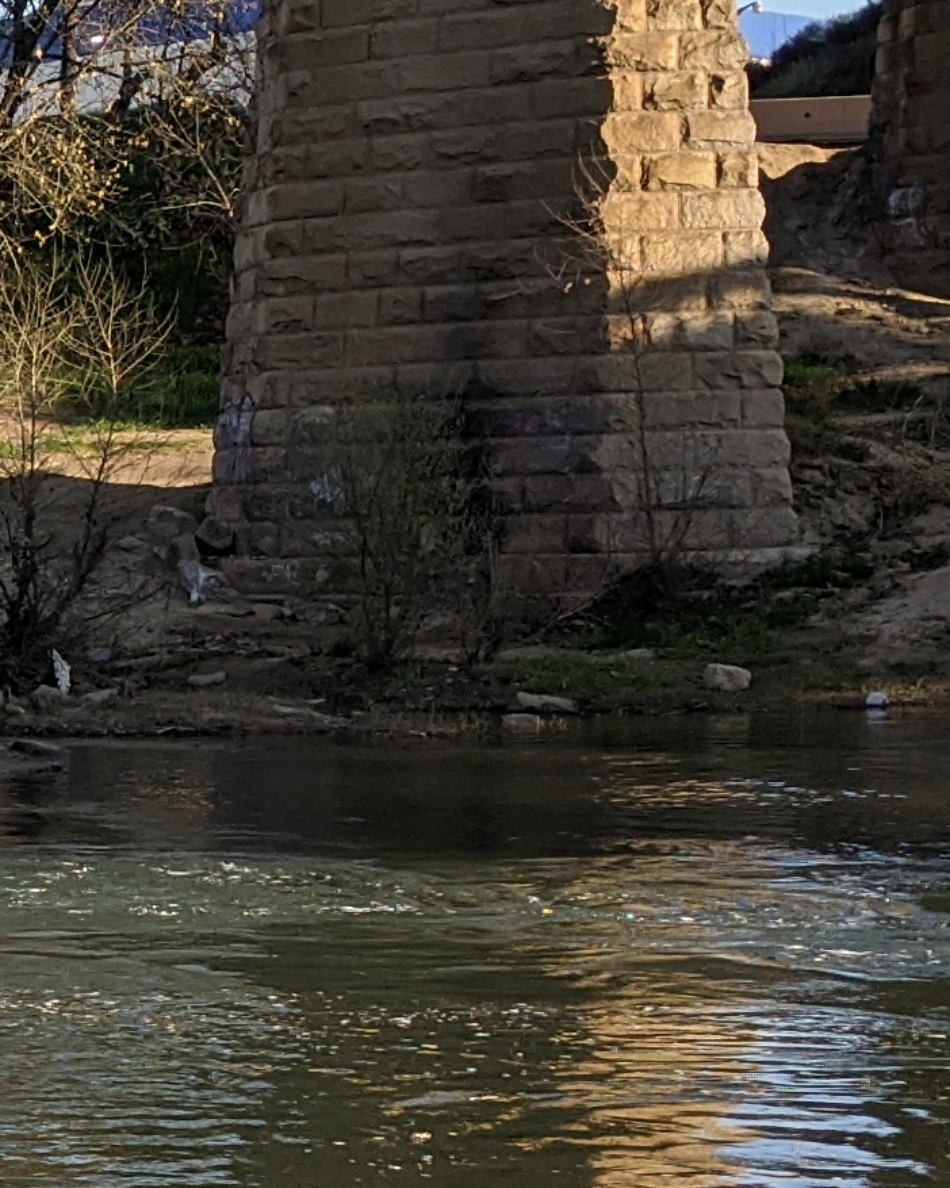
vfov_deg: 16.4
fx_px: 4113
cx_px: -1084
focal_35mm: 117
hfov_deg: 11.5
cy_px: 878
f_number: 2
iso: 49
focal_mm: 4.67
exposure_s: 1/861
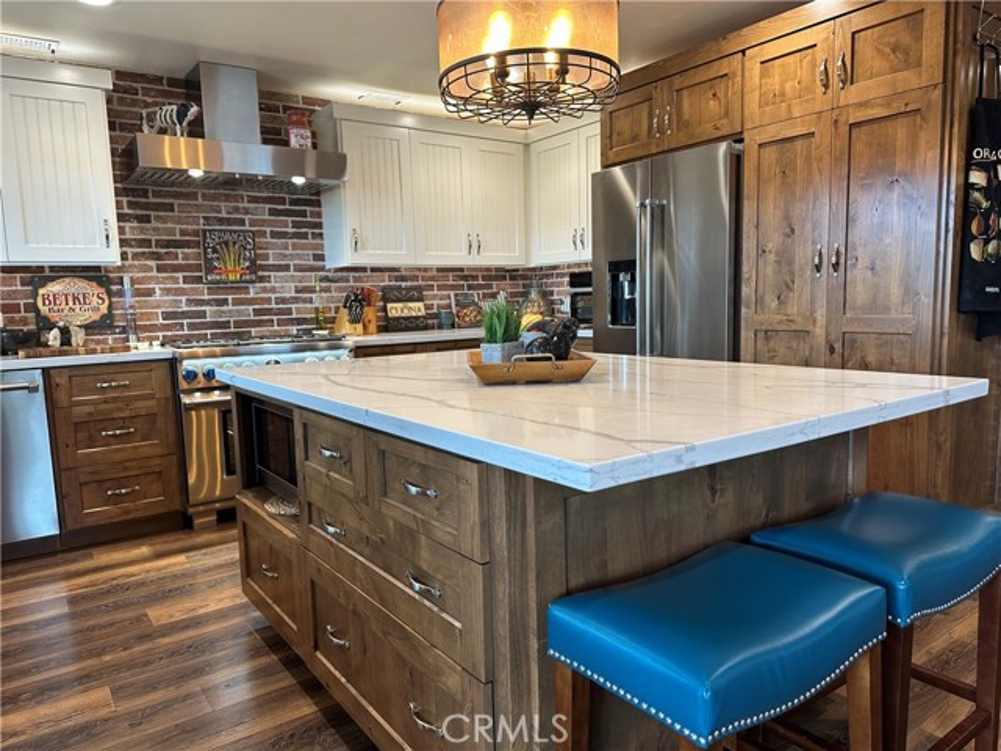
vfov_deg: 56.8
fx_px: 694
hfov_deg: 71.6
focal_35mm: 24
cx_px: 500
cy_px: 376
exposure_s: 1/60
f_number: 1.78
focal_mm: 6.86
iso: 125
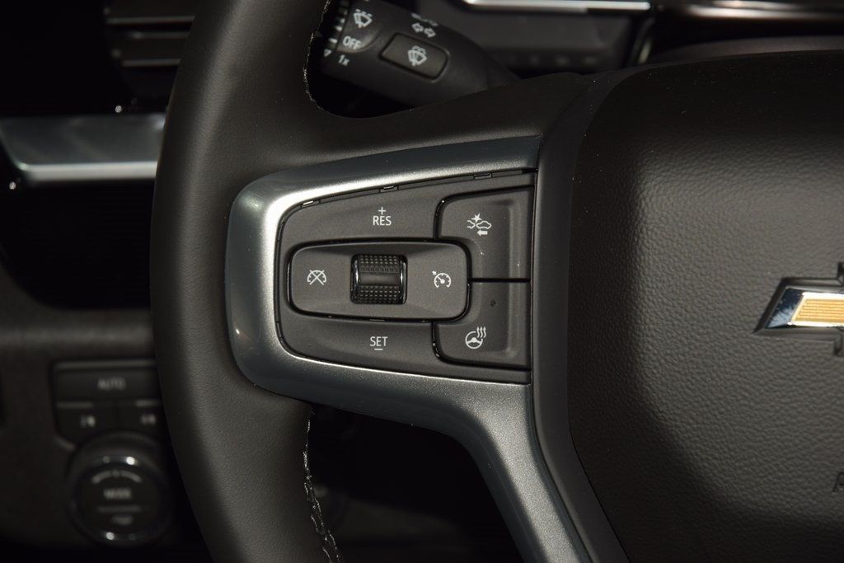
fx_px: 2462
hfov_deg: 19.5
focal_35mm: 105
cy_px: 282
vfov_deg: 13.0
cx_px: 422
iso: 100
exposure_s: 1/125
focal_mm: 70
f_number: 8
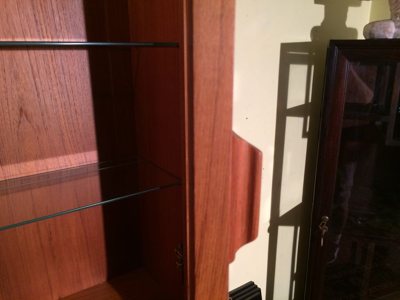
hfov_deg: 60.0
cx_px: 200
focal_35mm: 30
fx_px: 347
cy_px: 150
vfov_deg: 46.8
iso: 80
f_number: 2.2
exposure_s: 1/30
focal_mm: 4.12
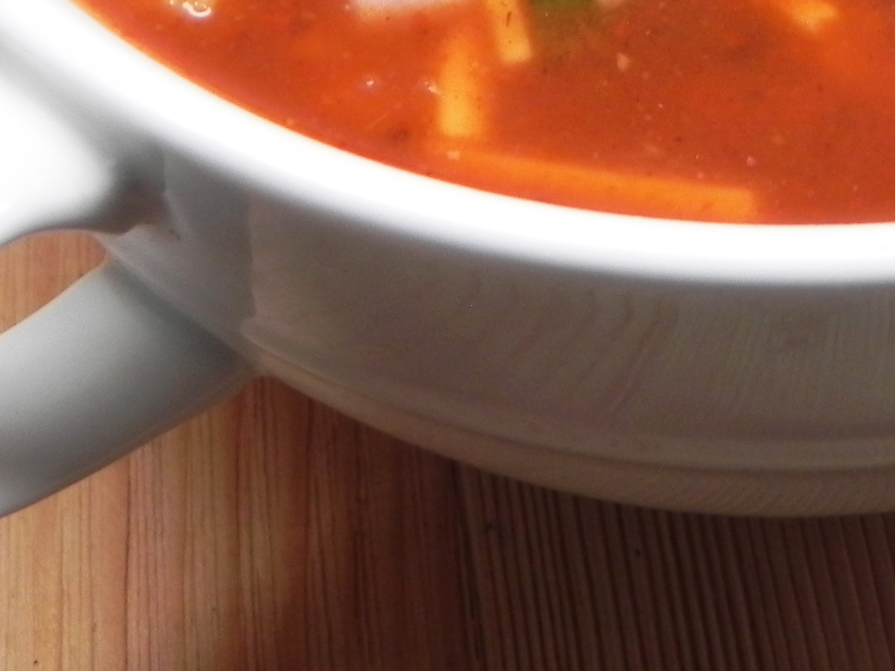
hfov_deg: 19.1
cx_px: 732
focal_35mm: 102
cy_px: -202
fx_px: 2637
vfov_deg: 13.9
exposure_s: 1/40
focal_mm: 6.6
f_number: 3.2
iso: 160
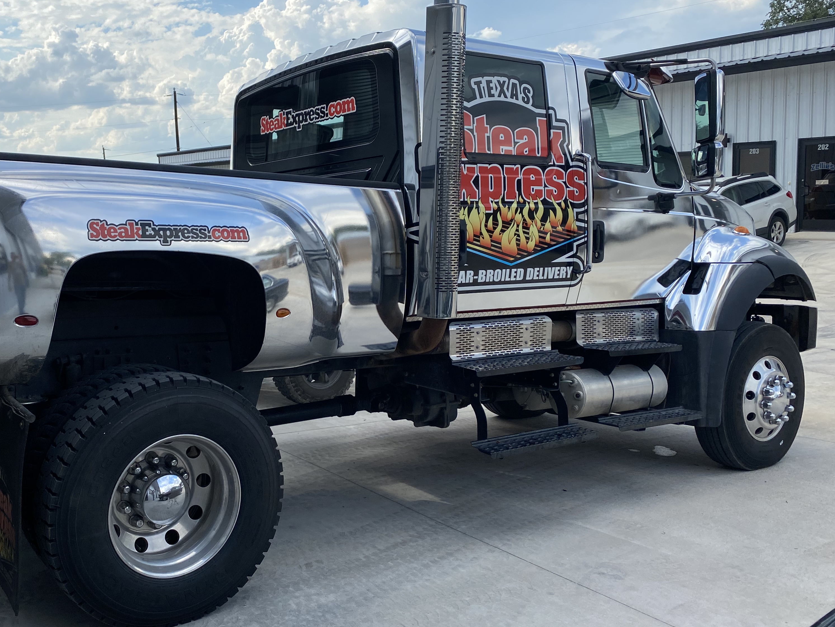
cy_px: 295
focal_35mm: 35
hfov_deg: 52.1
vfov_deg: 40.7
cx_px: 313
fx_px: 844
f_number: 1.8
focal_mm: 4.25
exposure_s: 1/2513
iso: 32
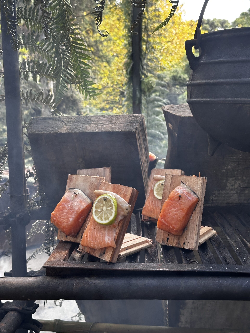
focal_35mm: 48
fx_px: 462
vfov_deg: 39.7
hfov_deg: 30.3
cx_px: 125
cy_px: 166
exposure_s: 1/182
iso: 50
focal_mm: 6.86
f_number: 1.78
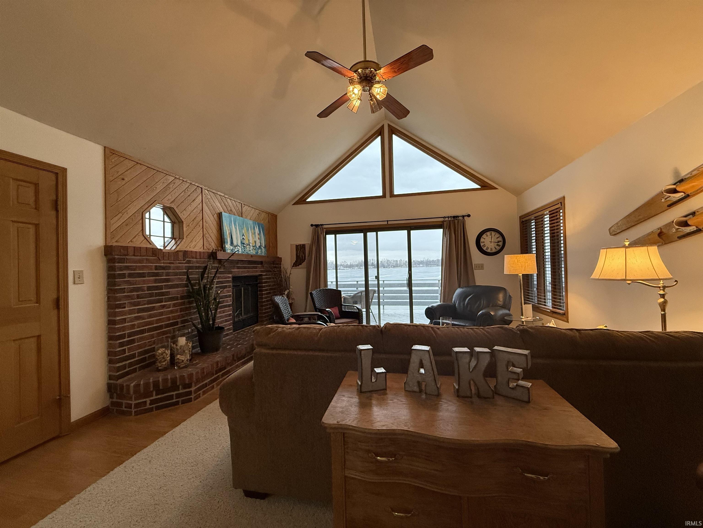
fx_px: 284
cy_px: 264
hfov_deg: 102.1
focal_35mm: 14
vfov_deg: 85.7
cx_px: 352
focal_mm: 2.22
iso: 400
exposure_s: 1/120
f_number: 2.2
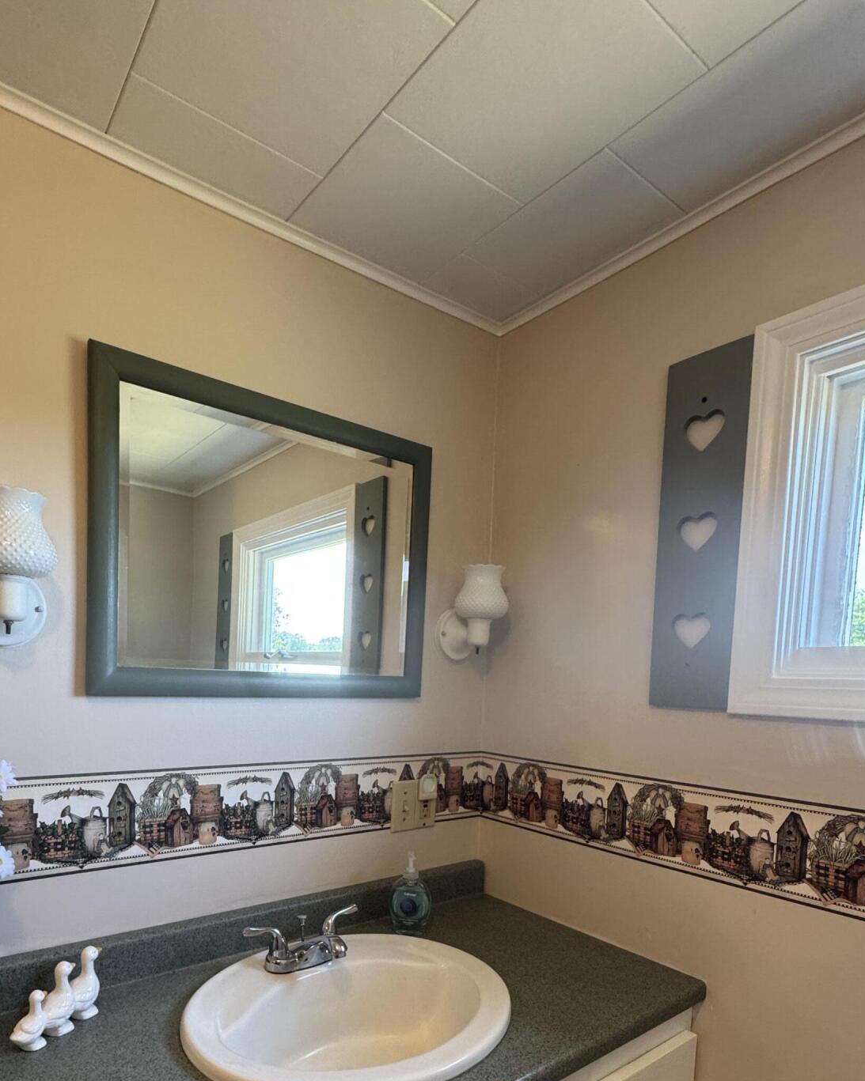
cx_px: 366
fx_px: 640
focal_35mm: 20
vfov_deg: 77.6
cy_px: 728
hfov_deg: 67.7
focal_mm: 2.22
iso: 250
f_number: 2.2
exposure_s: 1/120
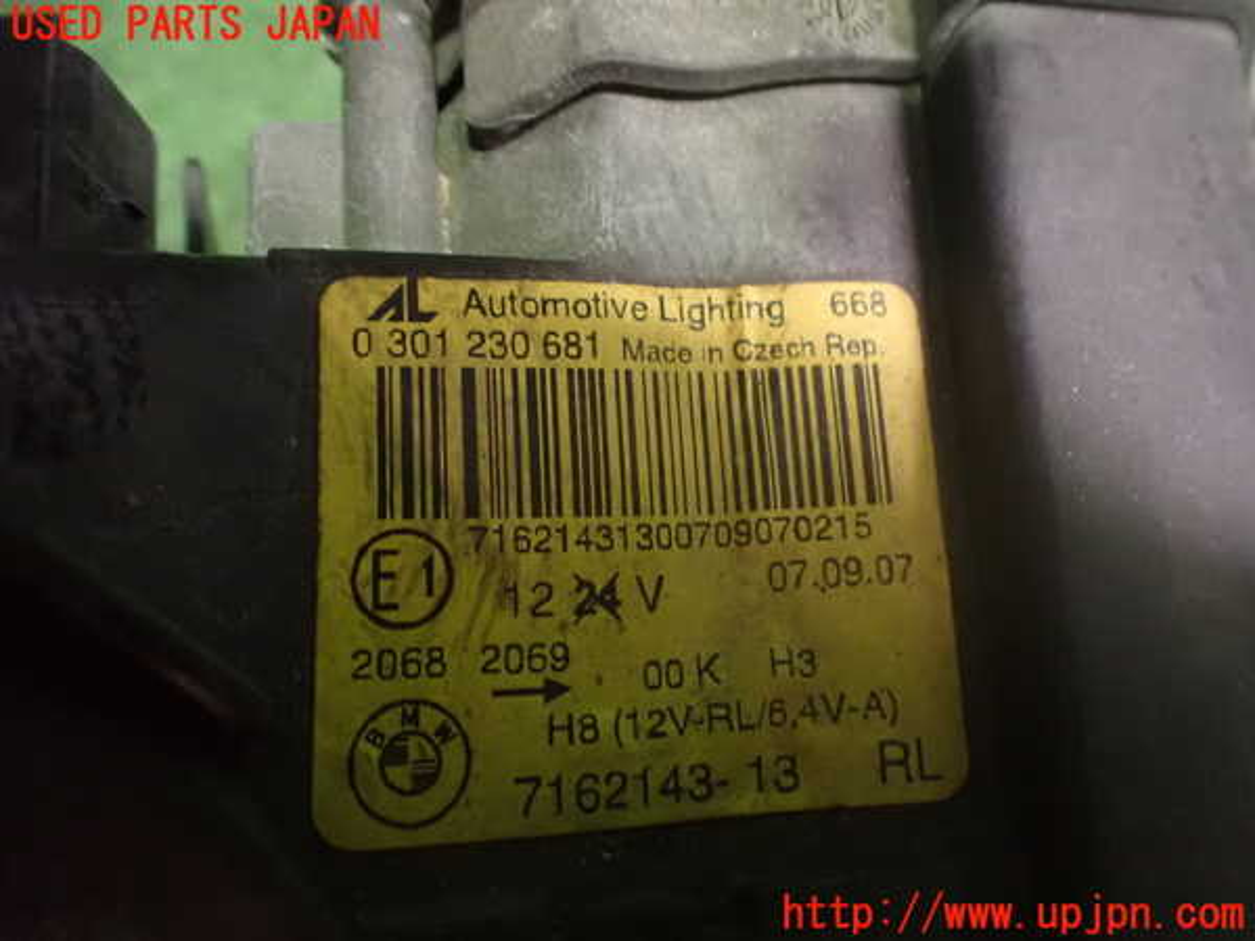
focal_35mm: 30
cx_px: 628
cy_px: 470
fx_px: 1088
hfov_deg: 60.0
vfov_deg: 46.8
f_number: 2.3
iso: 1600
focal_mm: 5.4
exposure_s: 1/30
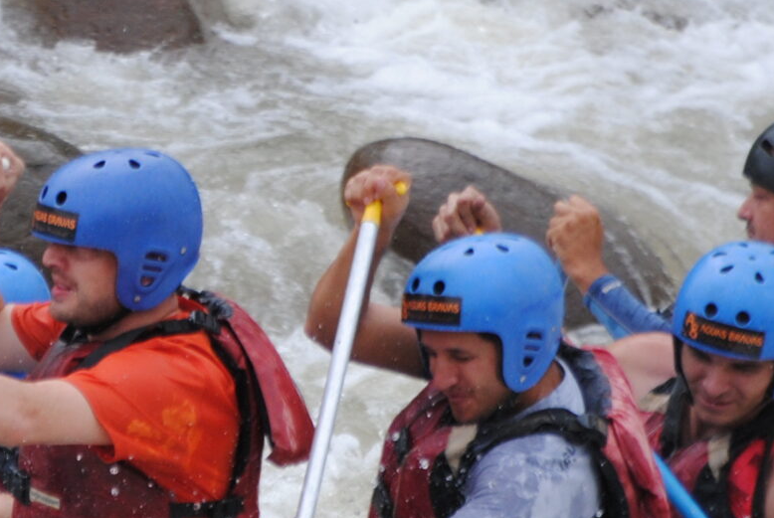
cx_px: -29
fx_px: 9558
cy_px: 484
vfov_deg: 3.1
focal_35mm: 444
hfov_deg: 4.6
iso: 200
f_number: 4.5
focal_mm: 90
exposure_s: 1/800
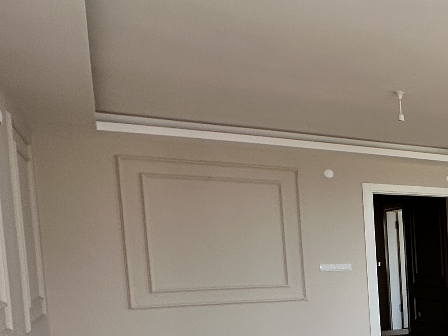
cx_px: 733
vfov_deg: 29.2
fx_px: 621
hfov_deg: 25.1
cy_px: 296
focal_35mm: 48
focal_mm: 2.22
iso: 50
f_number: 2.2
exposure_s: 1/99
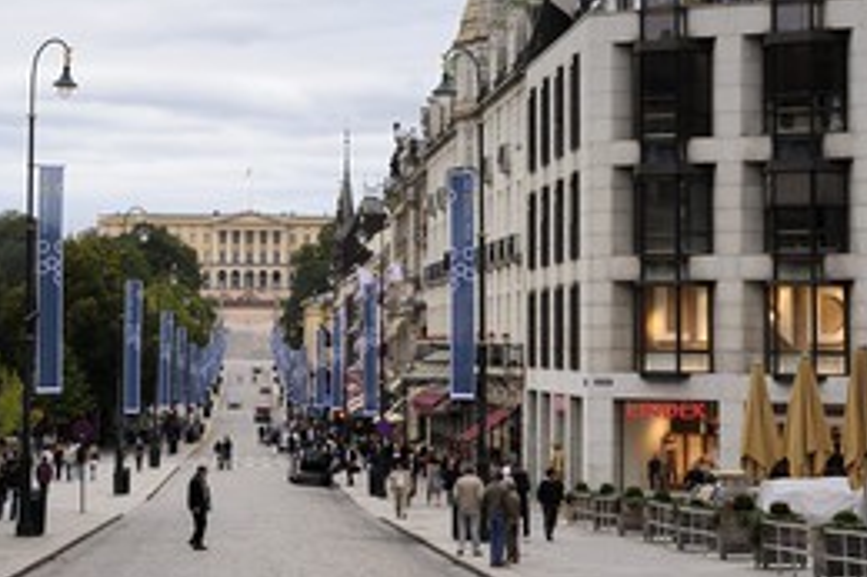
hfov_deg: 18.0
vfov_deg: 12.1
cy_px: 123
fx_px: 2720
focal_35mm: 113
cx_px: 260
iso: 800
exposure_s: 1/160
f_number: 10
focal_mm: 70
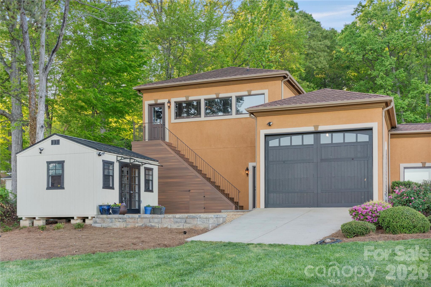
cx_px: 216
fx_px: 479
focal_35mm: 40
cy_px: 144
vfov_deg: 33.4
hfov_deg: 48.5
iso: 200
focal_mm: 40
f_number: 10
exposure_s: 1/13
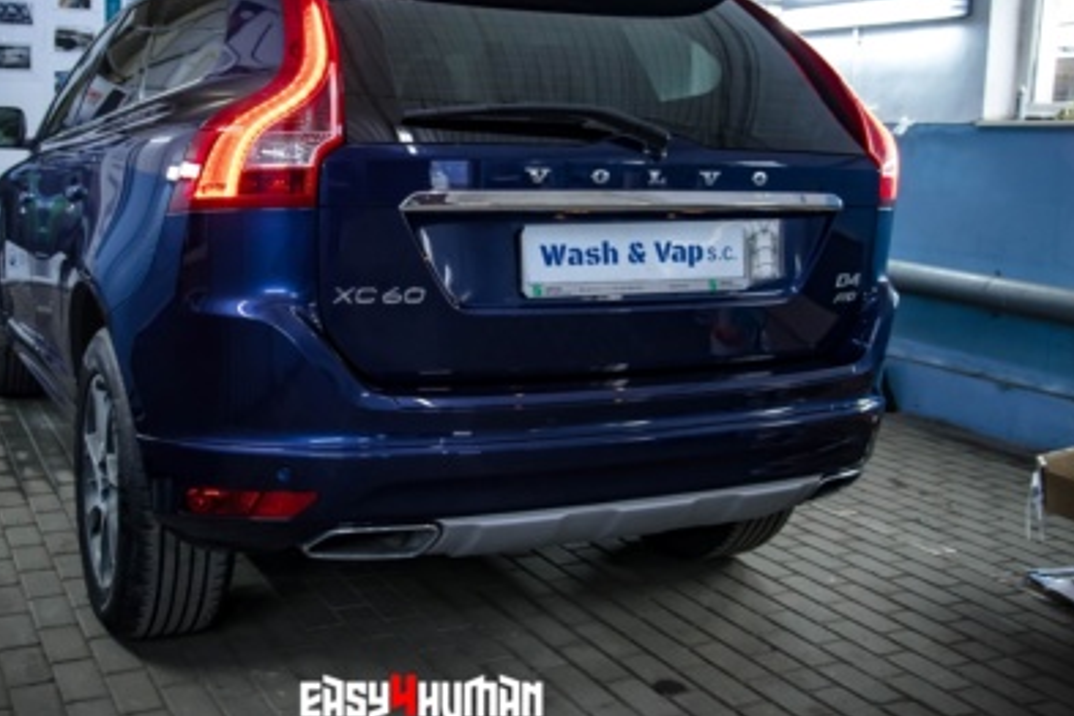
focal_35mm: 42
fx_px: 1253
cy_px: 269
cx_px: 421
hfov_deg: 46.1
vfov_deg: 31.8
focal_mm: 22
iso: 1600
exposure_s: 1/60
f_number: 3.8
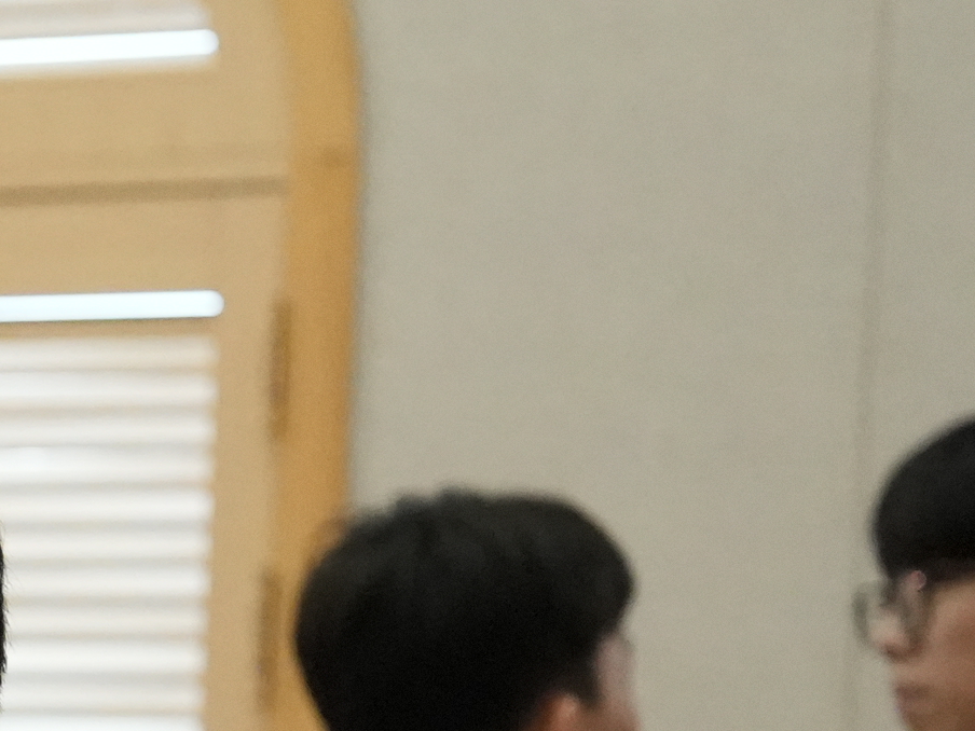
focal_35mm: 343
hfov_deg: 5.7
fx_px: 9661
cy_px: 1402
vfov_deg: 4.3
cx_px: -753
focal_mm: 70
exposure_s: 1/640
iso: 8000
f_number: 2.8
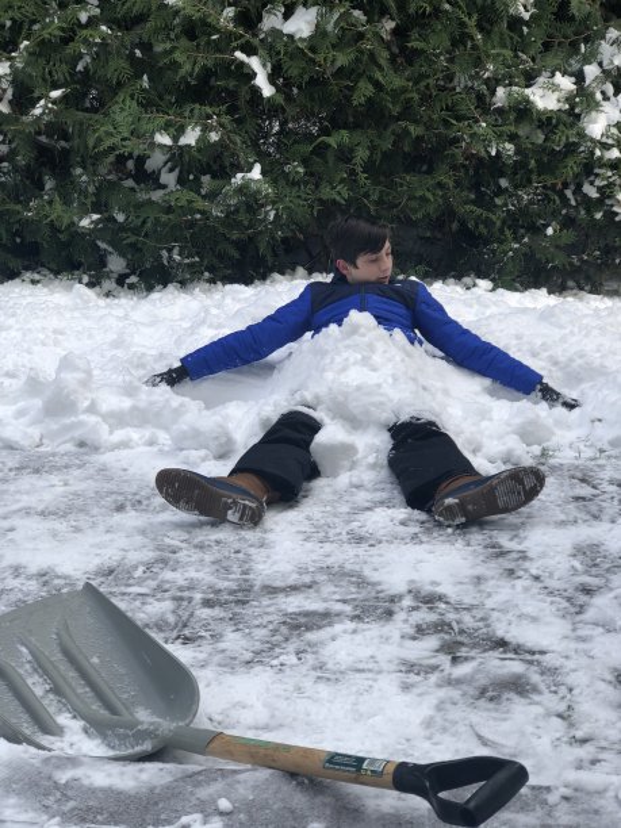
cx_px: 310
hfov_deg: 25.7
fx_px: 1363
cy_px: 414
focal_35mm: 57
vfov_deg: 33.8
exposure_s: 1/130
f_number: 2.8
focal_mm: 6.6
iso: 20
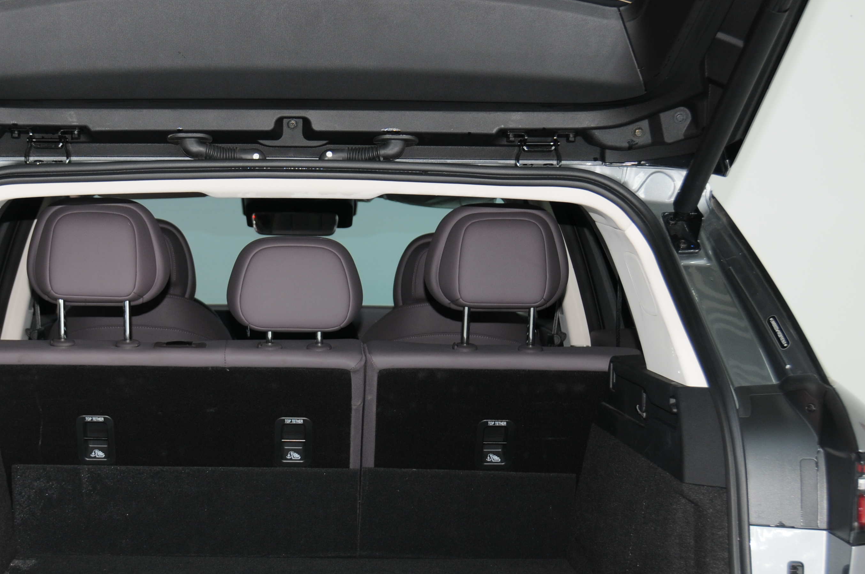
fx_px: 1824
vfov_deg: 17.8
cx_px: 276
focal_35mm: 76
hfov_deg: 26.5
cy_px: 410
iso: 200
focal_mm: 32
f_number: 4.8
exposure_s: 1/10
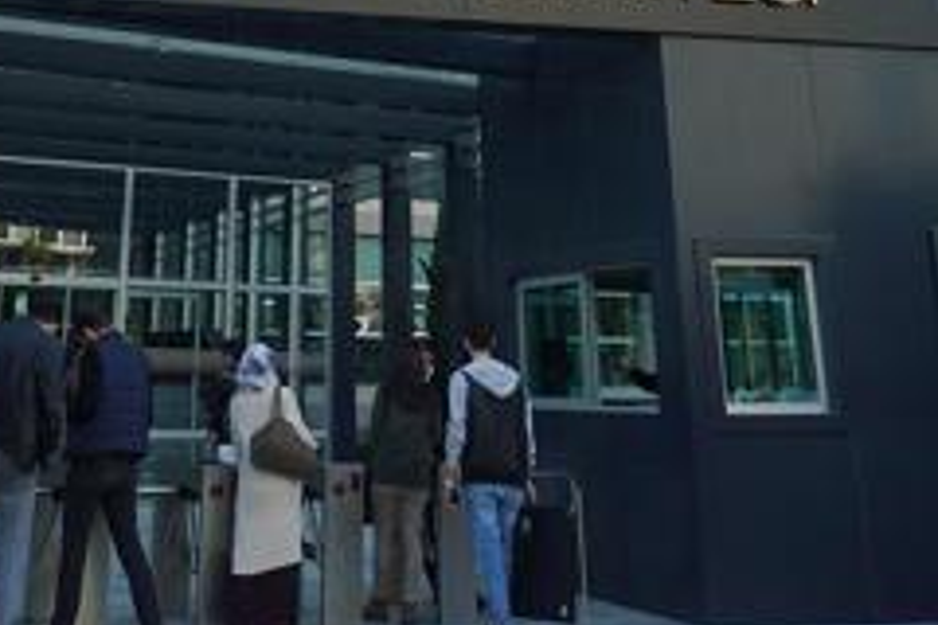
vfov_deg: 26.1
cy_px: -125
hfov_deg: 42.3
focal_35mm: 46
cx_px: 326
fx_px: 1198
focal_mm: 18
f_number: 7.1
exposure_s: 1/160
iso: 100
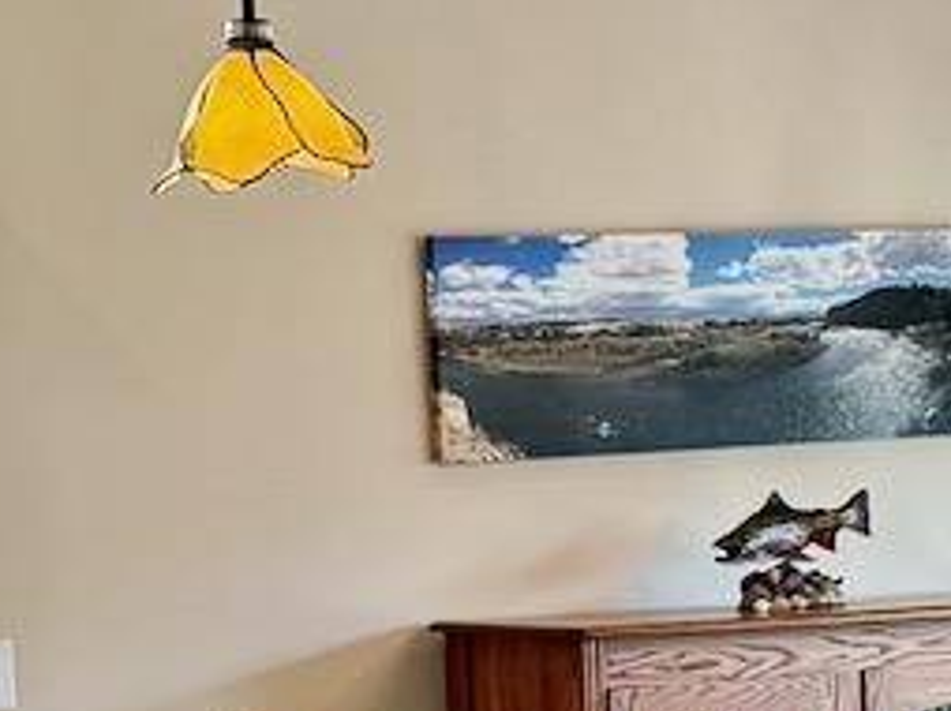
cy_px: 887
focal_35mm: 121
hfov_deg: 16.2
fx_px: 3321
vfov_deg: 11.9
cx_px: 715
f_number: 1.78
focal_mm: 6.76
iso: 200
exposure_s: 1/163
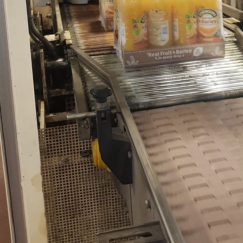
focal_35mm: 64
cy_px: 12
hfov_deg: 26.6
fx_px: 508
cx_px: 180
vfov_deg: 25.8
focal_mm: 4.3
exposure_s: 1/25
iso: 250
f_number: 1.7
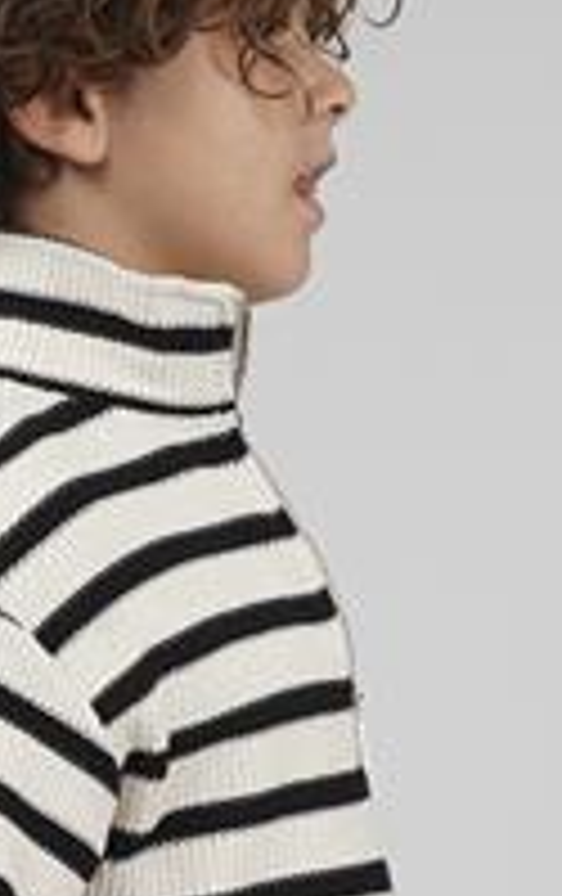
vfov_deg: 6.7
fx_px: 7643
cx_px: 148
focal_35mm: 313
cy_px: 792
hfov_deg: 4.2
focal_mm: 68
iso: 64
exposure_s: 1/160
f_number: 5
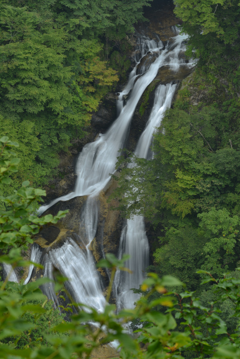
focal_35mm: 120
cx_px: 120
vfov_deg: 17.1
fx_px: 1200
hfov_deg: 11.4
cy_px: 180
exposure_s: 1/2
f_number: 16
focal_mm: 120
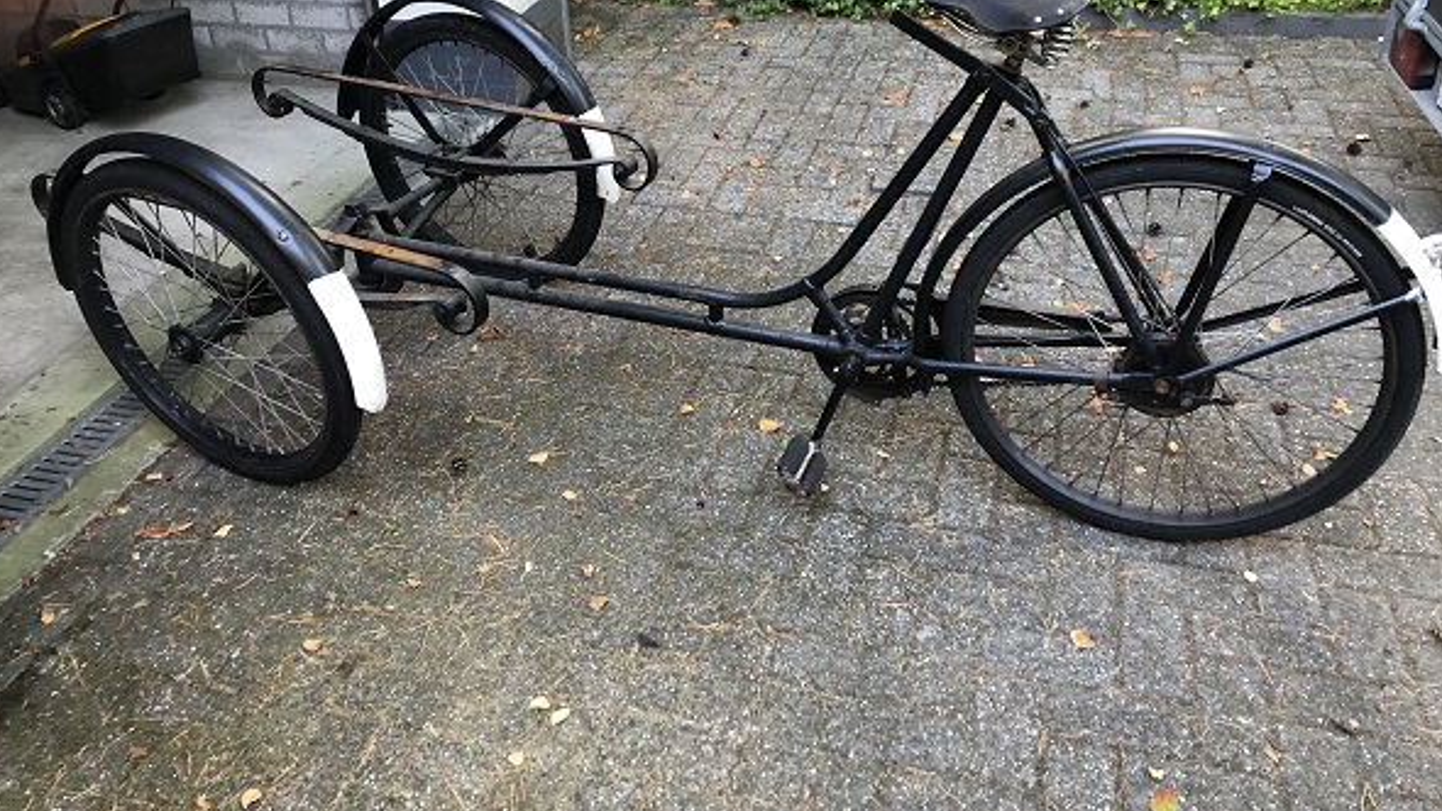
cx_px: 716
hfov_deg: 62.6
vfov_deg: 37.7
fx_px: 1185
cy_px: 344
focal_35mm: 31
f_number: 1.8
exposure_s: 1/15
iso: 50
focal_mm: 3.99
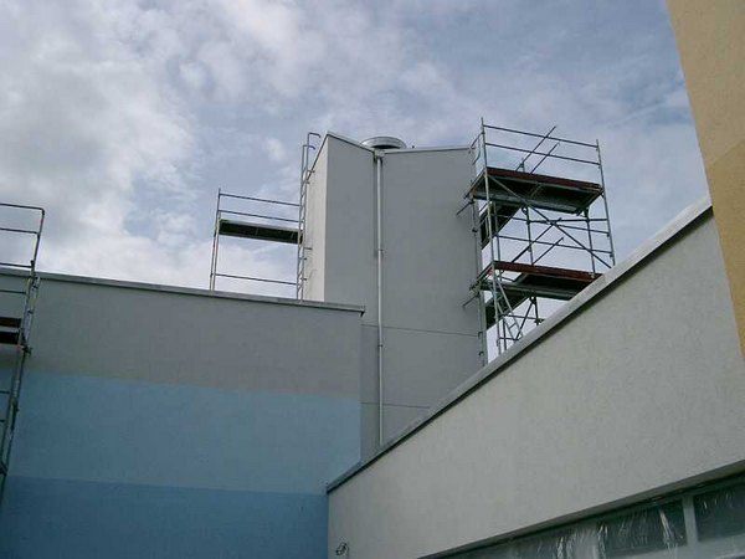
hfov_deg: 50.1
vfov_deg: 38.7
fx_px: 796
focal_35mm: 37
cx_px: 372
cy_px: 280
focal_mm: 7.6
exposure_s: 1/1250
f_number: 5
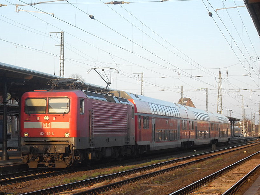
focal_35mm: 112
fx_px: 841
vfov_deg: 13.2
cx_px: 111
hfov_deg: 17.6
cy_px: 113
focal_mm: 15.3
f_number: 4.8
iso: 100
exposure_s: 1/125
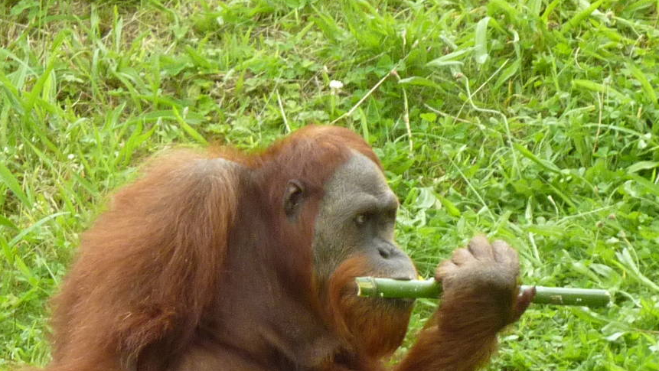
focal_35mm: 429
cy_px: 350
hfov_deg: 5.0
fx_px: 7499
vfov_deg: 2.8
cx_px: 360
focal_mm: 24.1
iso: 200
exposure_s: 1/125
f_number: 4.5
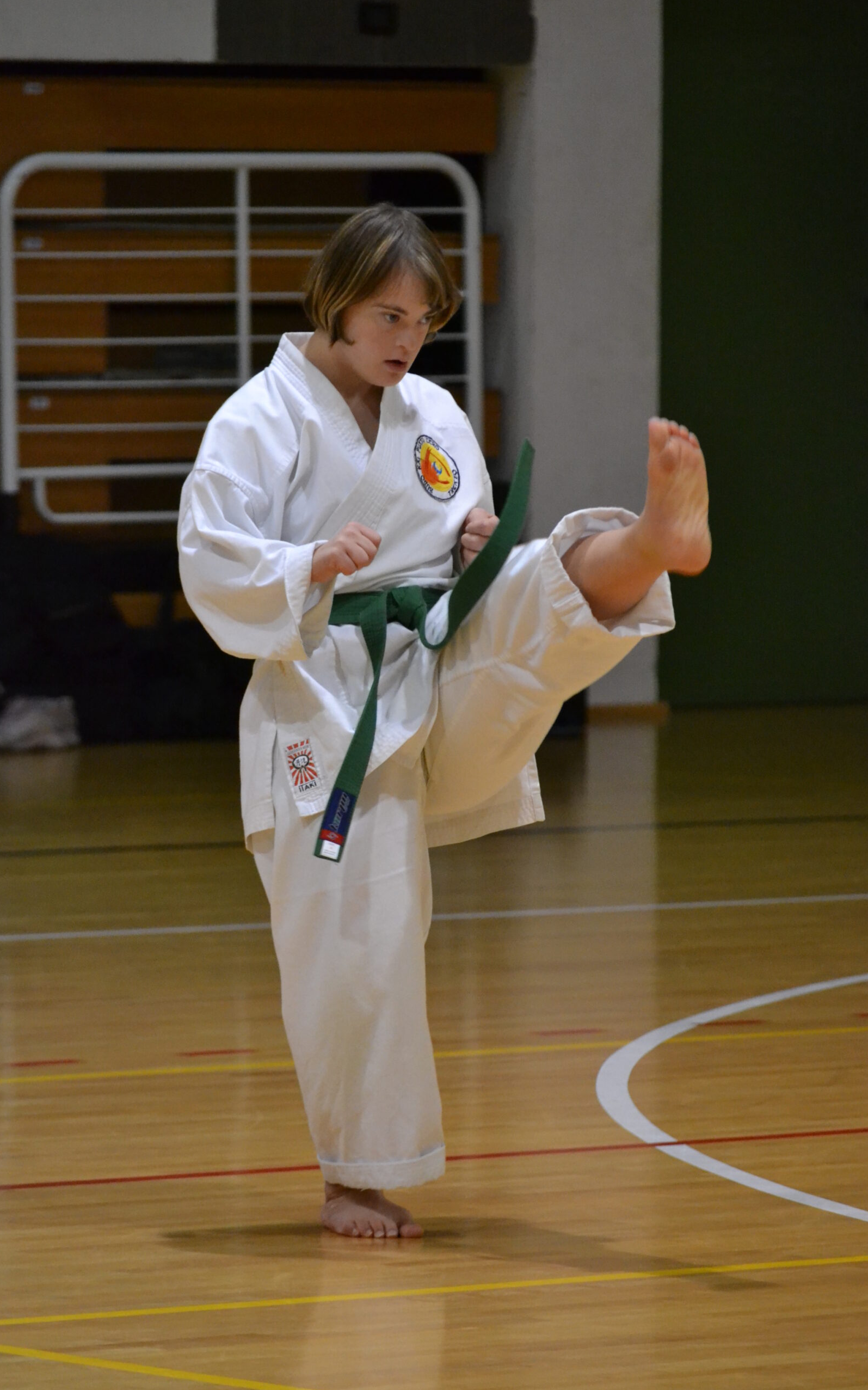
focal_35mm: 276
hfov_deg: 4.8
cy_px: 695
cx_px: 441
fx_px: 10449
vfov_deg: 7.6
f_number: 5.6
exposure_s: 1/125
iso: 3200
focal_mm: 180
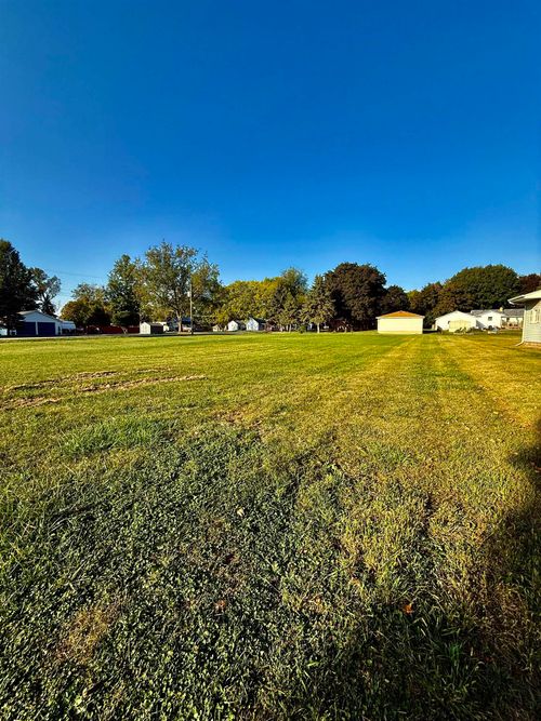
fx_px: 292
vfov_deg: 102.1
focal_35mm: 14
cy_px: 360
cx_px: 270
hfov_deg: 85.7
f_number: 2.2
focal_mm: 2.22
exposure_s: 1/928
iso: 50
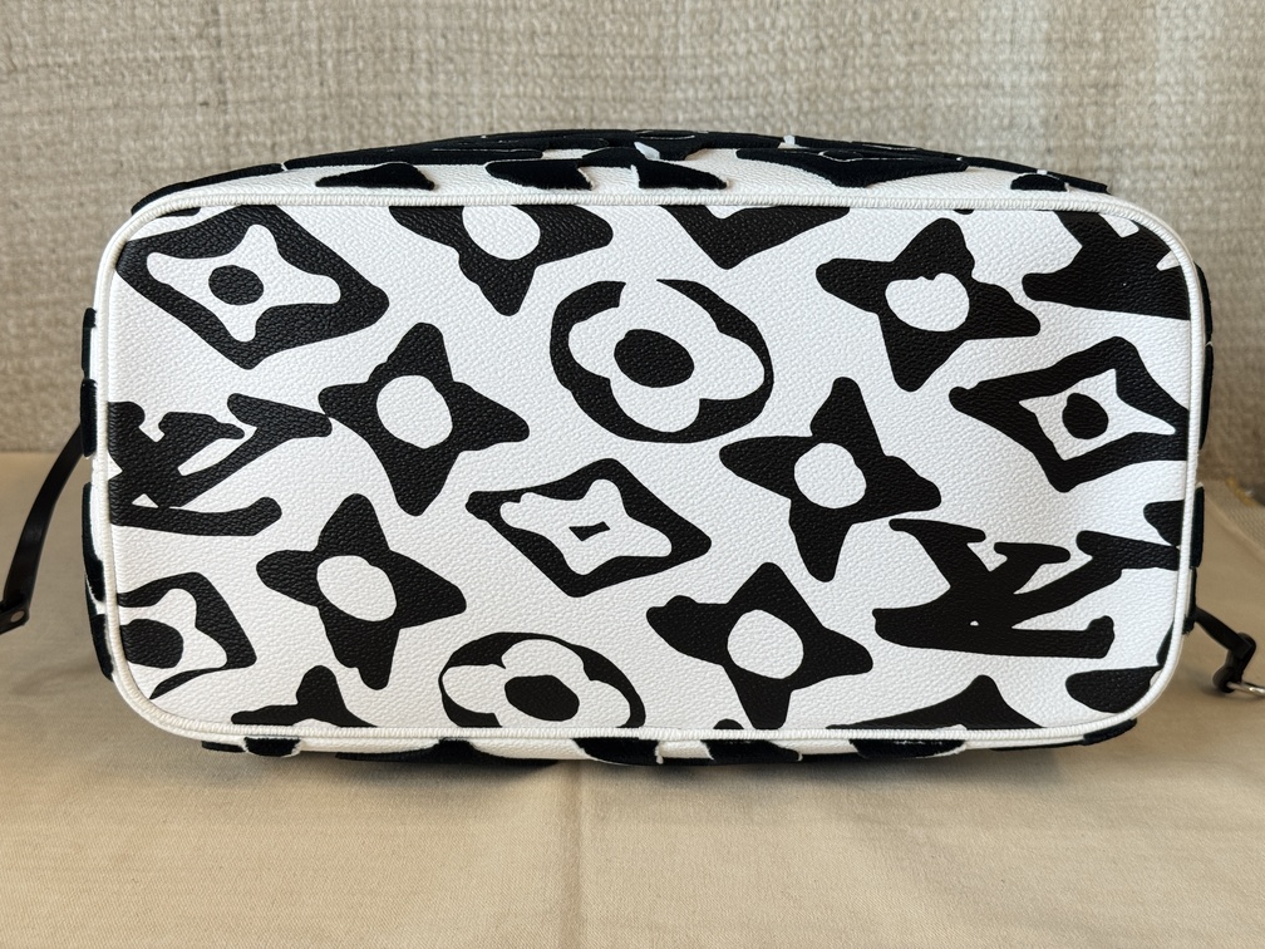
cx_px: 632
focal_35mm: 48
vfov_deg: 30.3
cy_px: 474
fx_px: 1754
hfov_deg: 39.7
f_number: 1.78
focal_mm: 6.76
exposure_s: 1/100
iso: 80
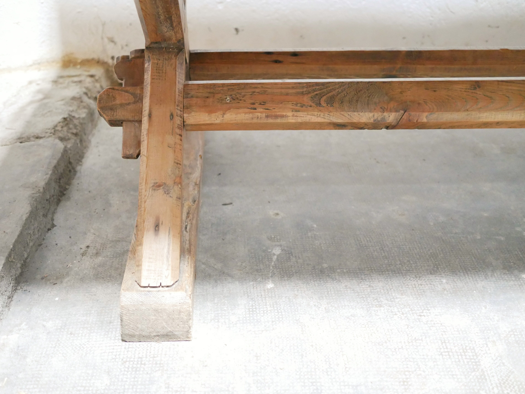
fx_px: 607
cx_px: 262
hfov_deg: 46.8
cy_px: 197
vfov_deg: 36.0
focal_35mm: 40
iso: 3200
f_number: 1.7
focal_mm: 20
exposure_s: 1/60
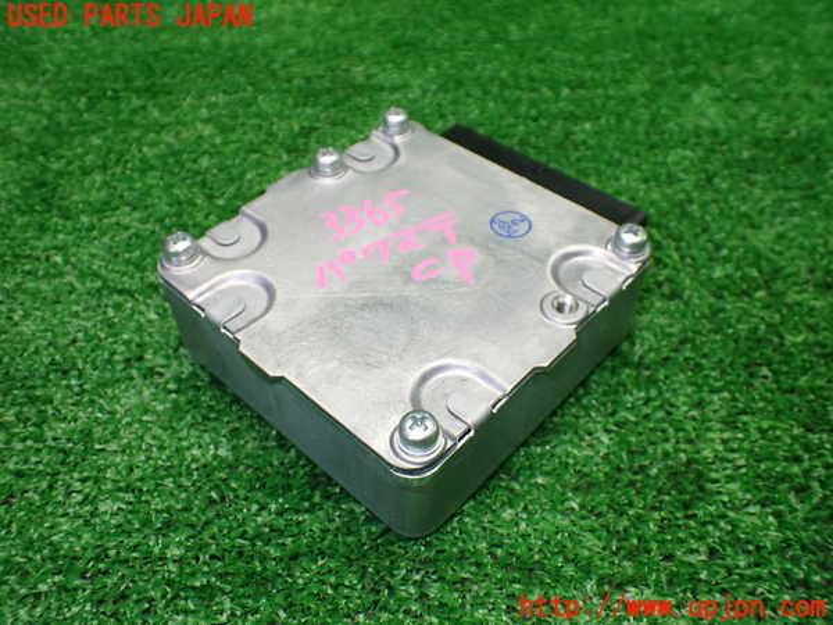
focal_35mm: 30
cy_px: 312
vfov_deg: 46.8
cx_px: 416
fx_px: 722
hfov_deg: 60.0
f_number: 2.3
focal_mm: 5.4
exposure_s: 1/125
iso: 320
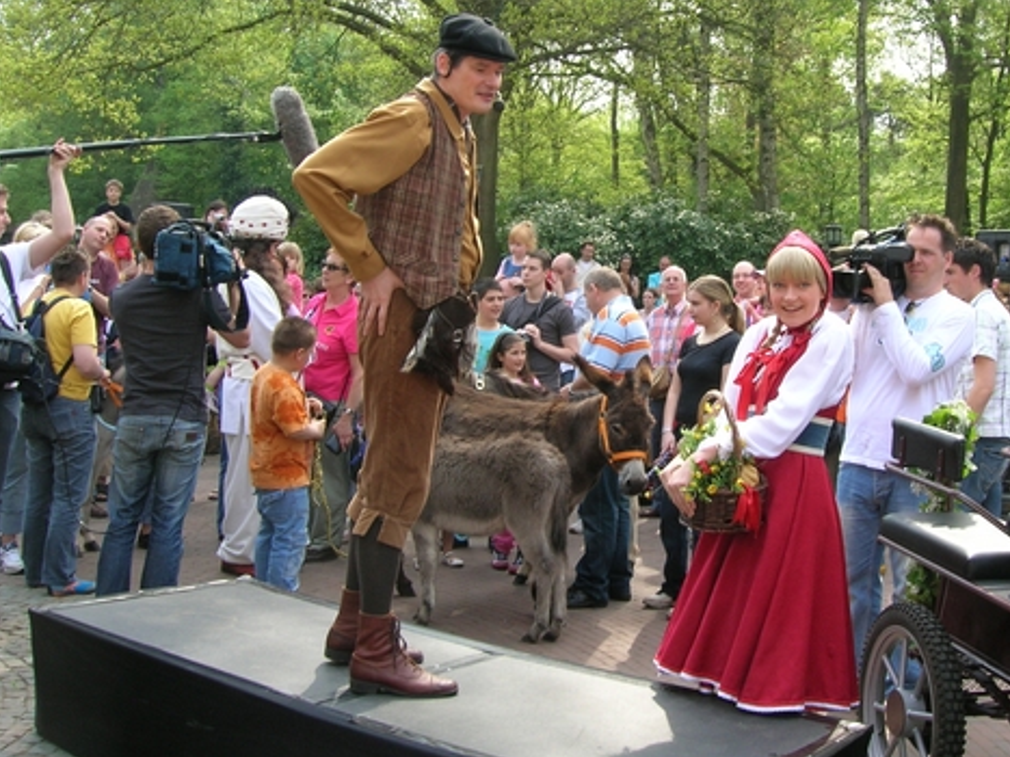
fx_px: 1313
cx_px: 647
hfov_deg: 41.7
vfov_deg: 32.1
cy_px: 311
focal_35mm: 45
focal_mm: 5.8
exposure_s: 1/62.3
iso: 50
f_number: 4.9
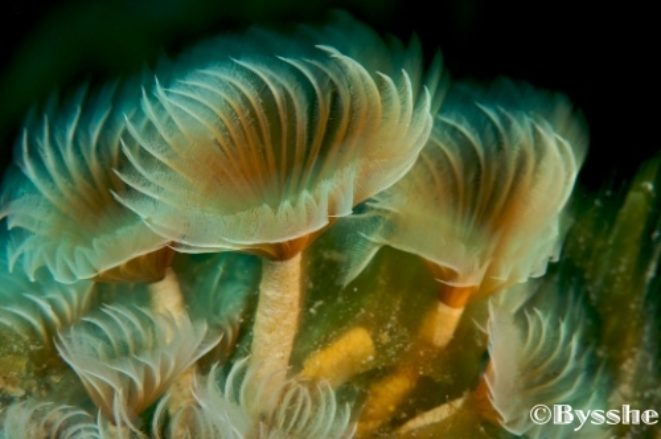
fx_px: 2888
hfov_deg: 13.1
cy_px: 220
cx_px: 330
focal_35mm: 158
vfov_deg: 8.7
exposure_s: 1/8
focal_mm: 105
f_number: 32
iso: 100
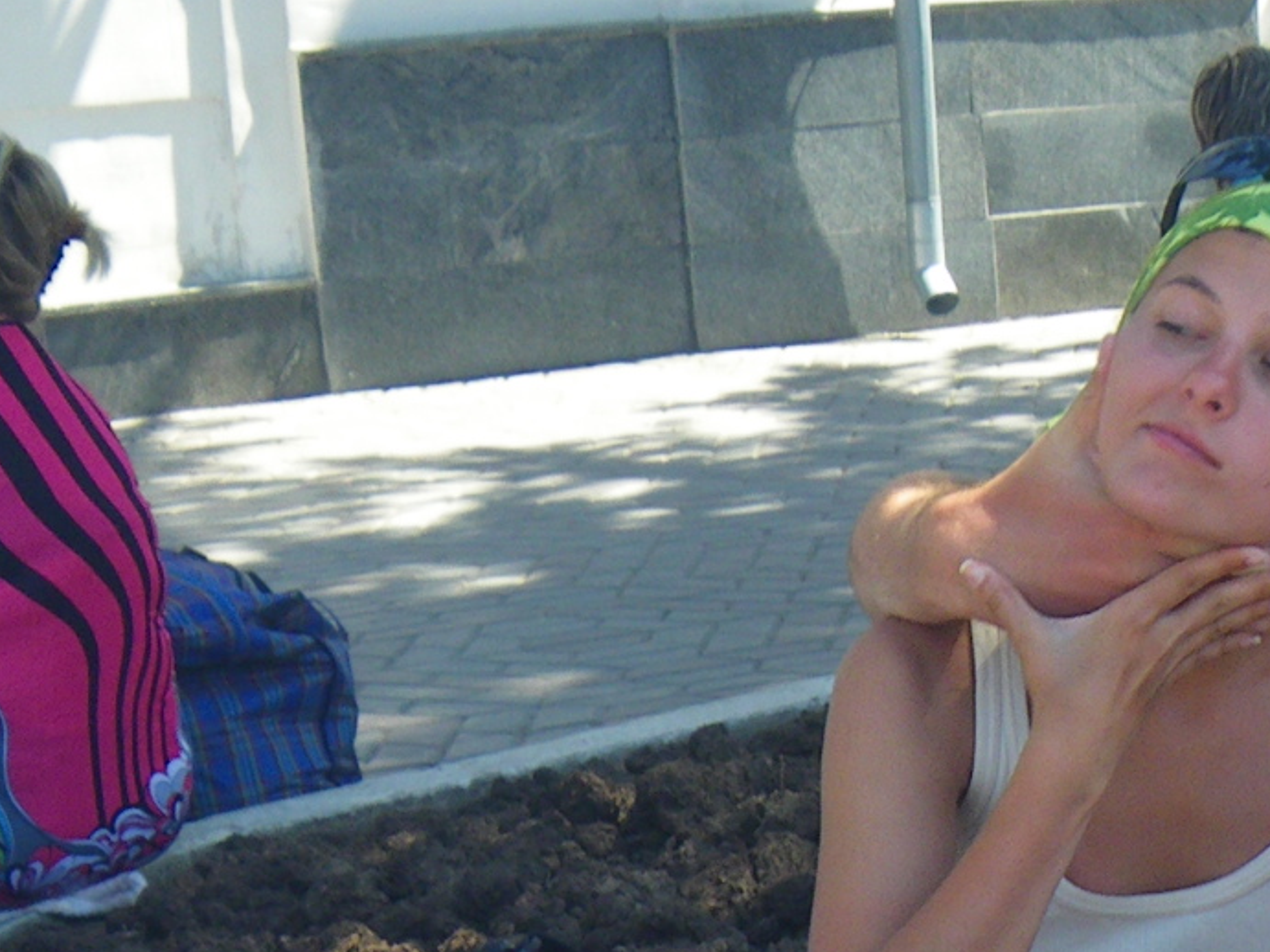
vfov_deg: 13.5
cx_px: 1015
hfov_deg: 18.6
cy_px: 1279
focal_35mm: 105
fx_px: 3852
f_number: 4.2
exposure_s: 1/80
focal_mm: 5
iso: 50
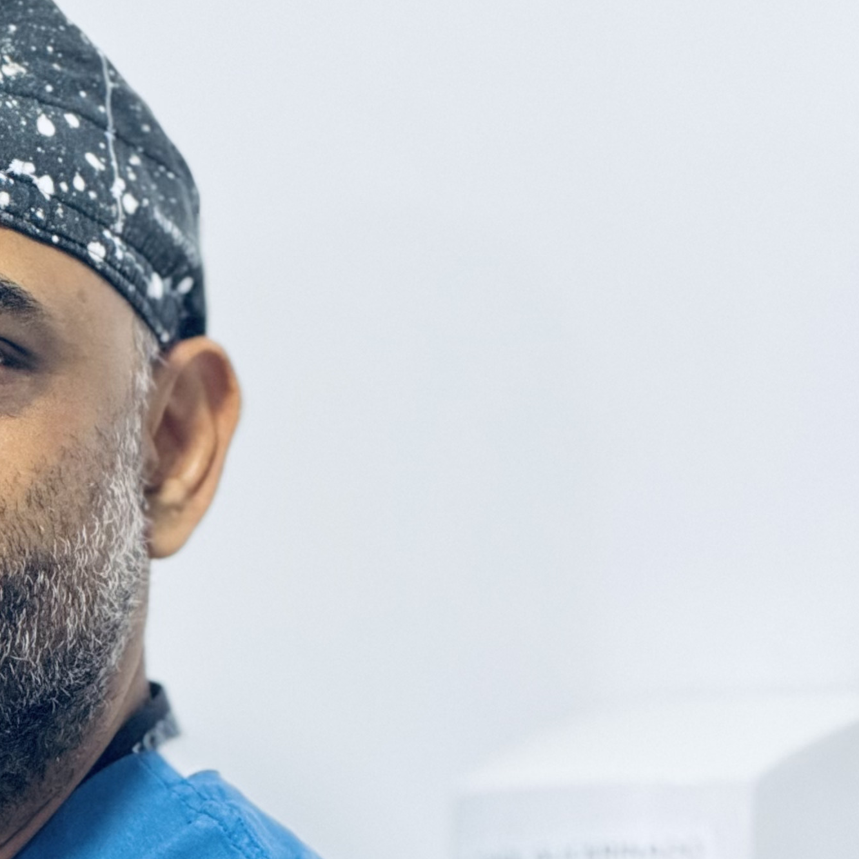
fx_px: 9012
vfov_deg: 5.4
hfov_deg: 5.4
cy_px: 1123
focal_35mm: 321
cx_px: -115
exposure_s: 1/60
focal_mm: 15.66
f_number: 2.8
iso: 400
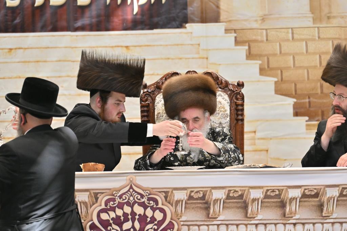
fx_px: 2602
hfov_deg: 7.6
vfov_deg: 5.1
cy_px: 116
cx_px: 174
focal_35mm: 270
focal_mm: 180
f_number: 2.8
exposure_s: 1/500
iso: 320
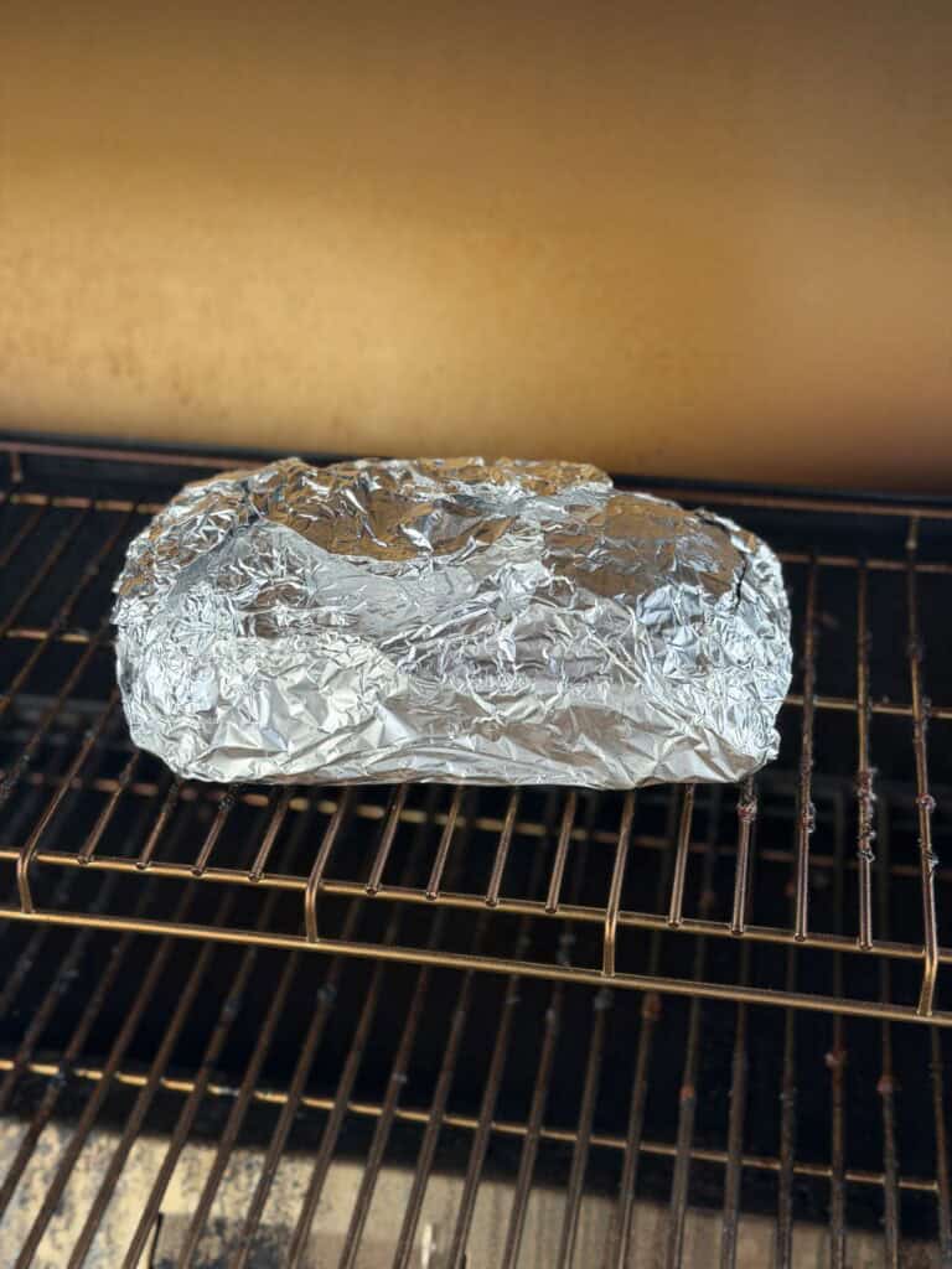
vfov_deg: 39.7
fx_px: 1760
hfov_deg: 30.3
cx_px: 476
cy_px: 634
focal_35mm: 48
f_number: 1.8
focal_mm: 6.8
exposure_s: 1/277
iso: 64
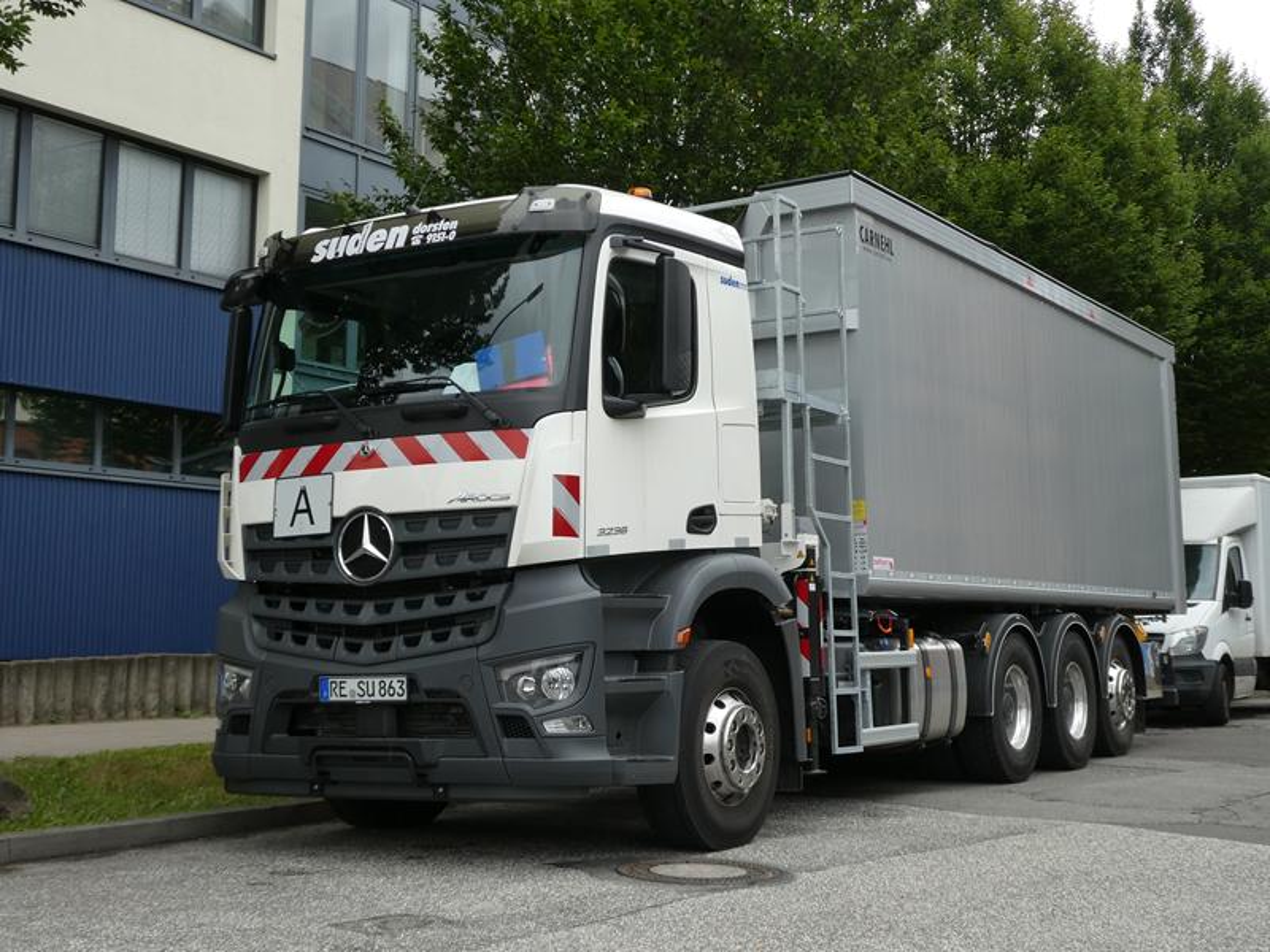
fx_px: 1724
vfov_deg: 30.9
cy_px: 476
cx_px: 635
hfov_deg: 40.4
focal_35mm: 47
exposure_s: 1/200
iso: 80
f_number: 4
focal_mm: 8.4
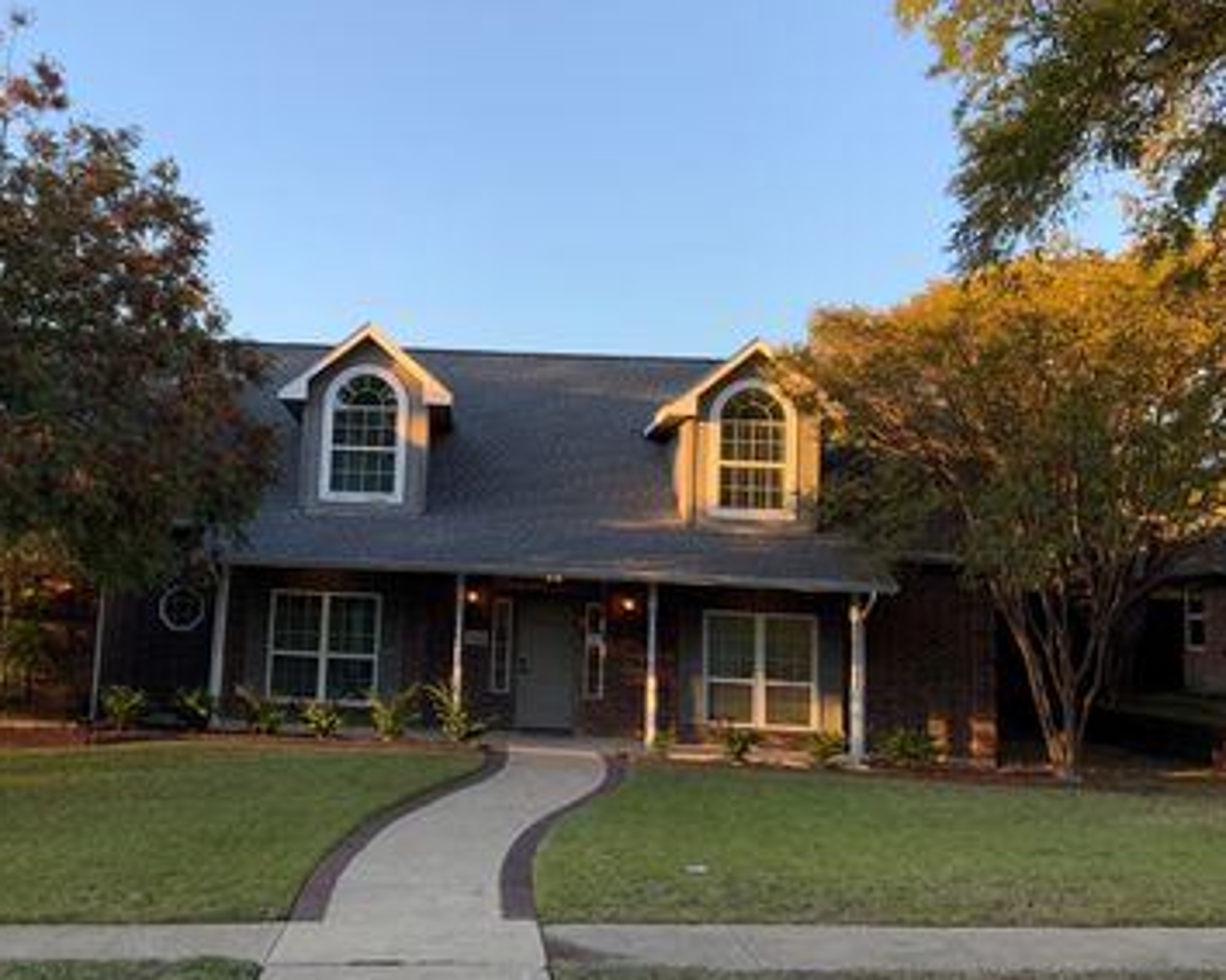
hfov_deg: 45.1
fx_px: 1451
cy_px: 448
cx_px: 405
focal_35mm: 40
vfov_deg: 37.3
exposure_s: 1/279
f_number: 1.8
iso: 16
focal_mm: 3
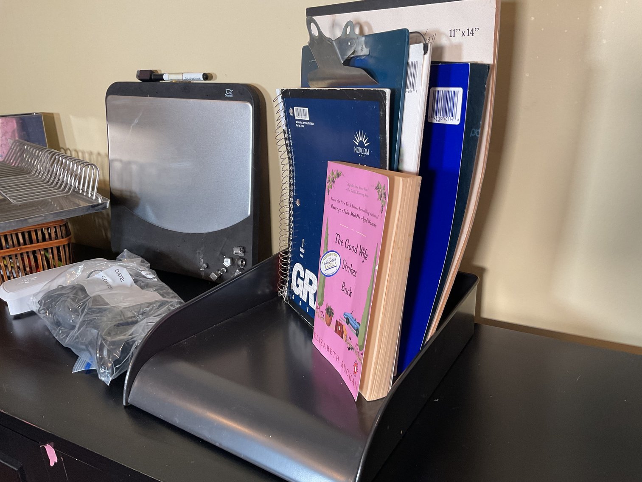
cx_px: 321
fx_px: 538
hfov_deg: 61.7
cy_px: 241
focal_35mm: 29
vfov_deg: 48.2
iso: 80
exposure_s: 1/60
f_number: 1.8
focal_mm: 3
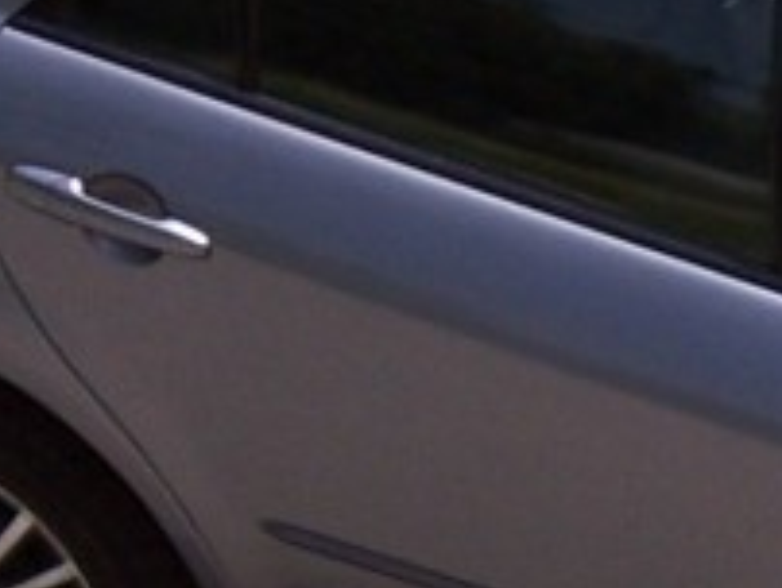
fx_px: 19587
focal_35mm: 866
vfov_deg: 1.7
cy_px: 294
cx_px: 1394
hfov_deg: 2.3
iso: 80
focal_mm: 25.1
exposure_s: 1/250
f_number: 6.7
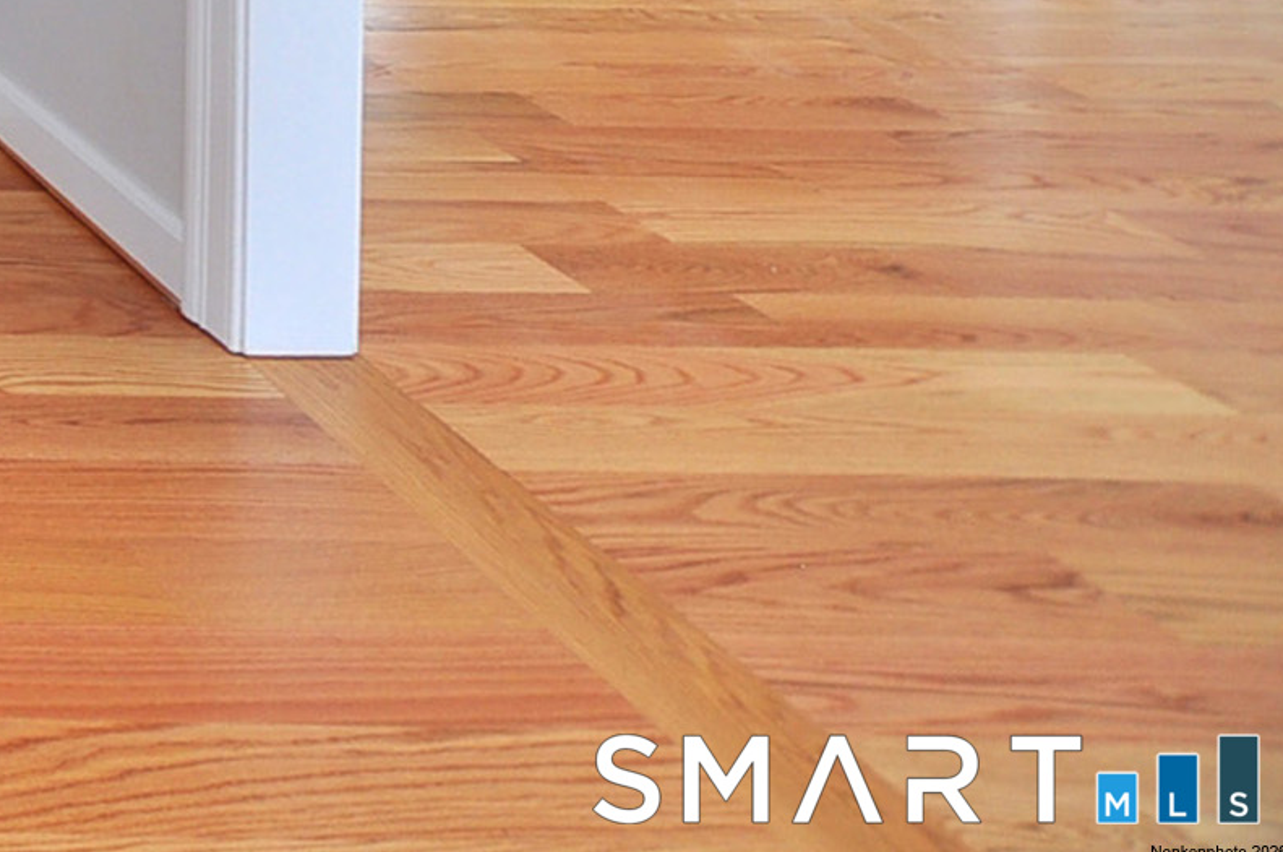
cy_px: -701
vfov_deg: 18.7
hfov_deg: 21.7
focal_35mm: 55
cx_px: -1056
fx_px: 1957
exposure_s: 1/100
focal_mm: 10
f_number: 4
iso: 200
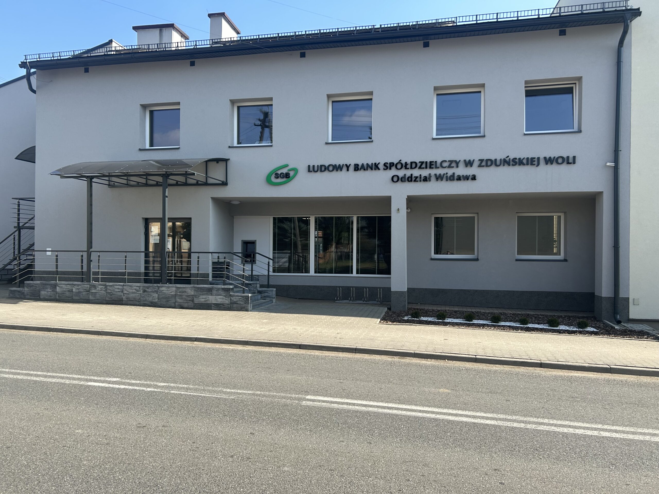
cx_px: 330
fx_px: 495
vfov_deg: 53.1
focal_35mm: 26
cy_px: 247
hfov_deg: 67.3
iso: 50
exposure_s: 1/1972
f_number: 1.5
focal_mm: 5.7
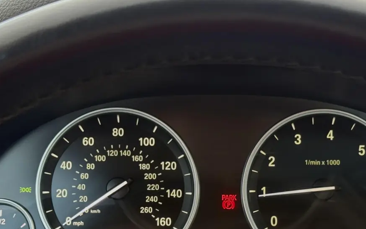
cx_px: 221
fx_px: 838
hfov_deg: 24.6
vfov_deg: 15.4
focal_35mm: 84
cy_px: 202
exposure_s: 1/166
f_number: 1.78
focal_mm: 6.76
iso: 160
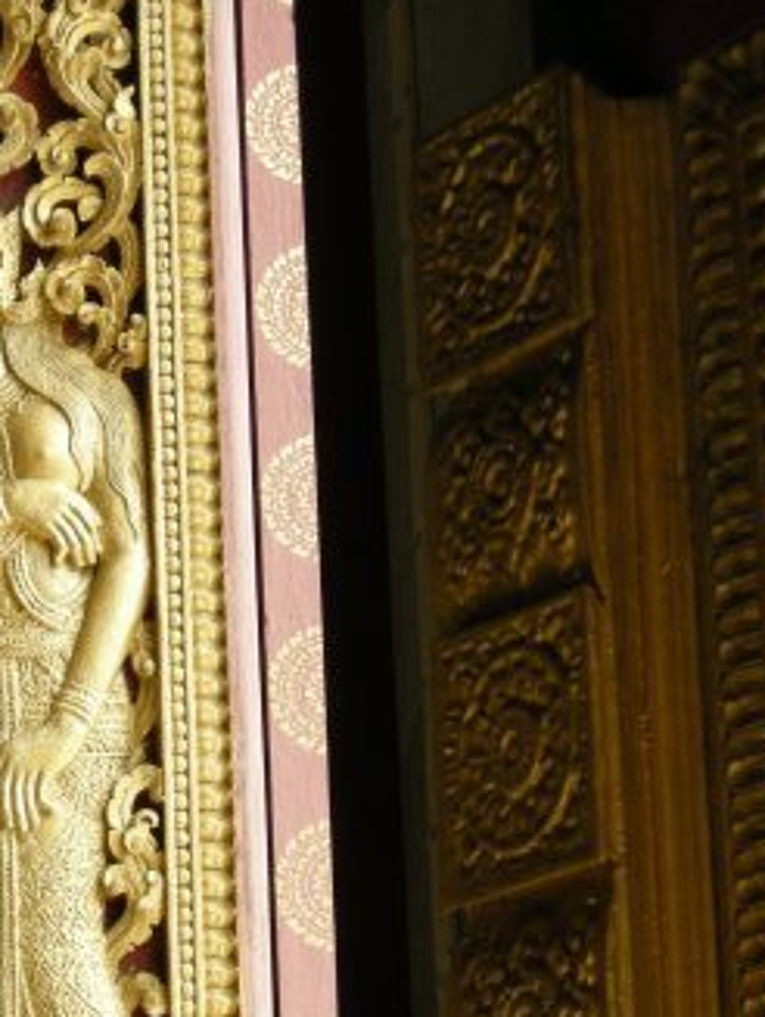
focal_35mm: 174
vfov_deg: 11.3
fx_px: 5117
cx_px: 65
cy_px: 582
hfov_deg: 8.5
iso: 64
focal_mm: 18.6
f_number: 4.3
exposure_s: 1/104
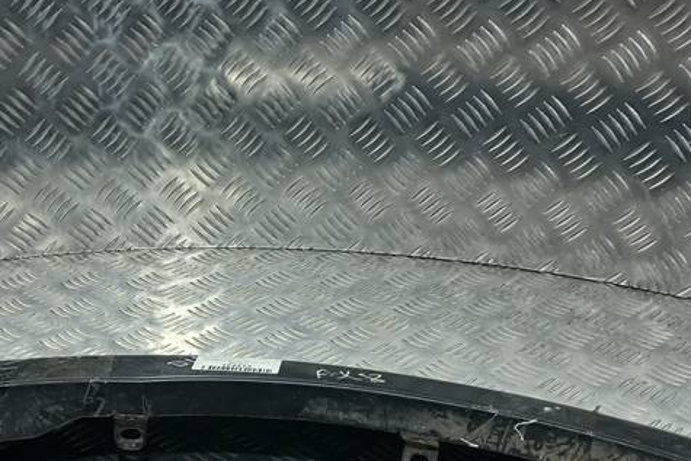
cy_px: 387
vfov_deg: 23.7
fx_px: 1075
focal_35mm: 56
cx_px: 233
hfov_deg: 35.3
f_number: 1.8
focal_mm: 4.6
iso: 64
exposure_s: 1/50
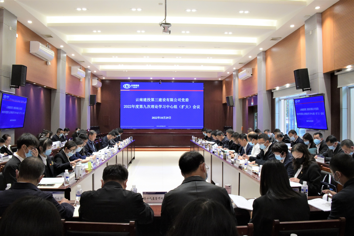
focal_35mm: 28
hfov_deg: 65.5
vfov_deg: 46.4
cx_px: 177
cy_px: 118
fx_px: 275
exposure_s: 1/30
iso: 9000
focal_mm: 28
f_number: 22
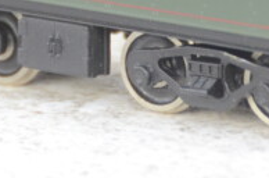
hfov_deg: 2.5
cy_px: -118
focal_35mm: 833
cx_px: 71
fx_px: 6202
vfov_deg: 1.6
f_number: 5.3
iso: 800
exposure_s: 1/250
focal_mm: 105
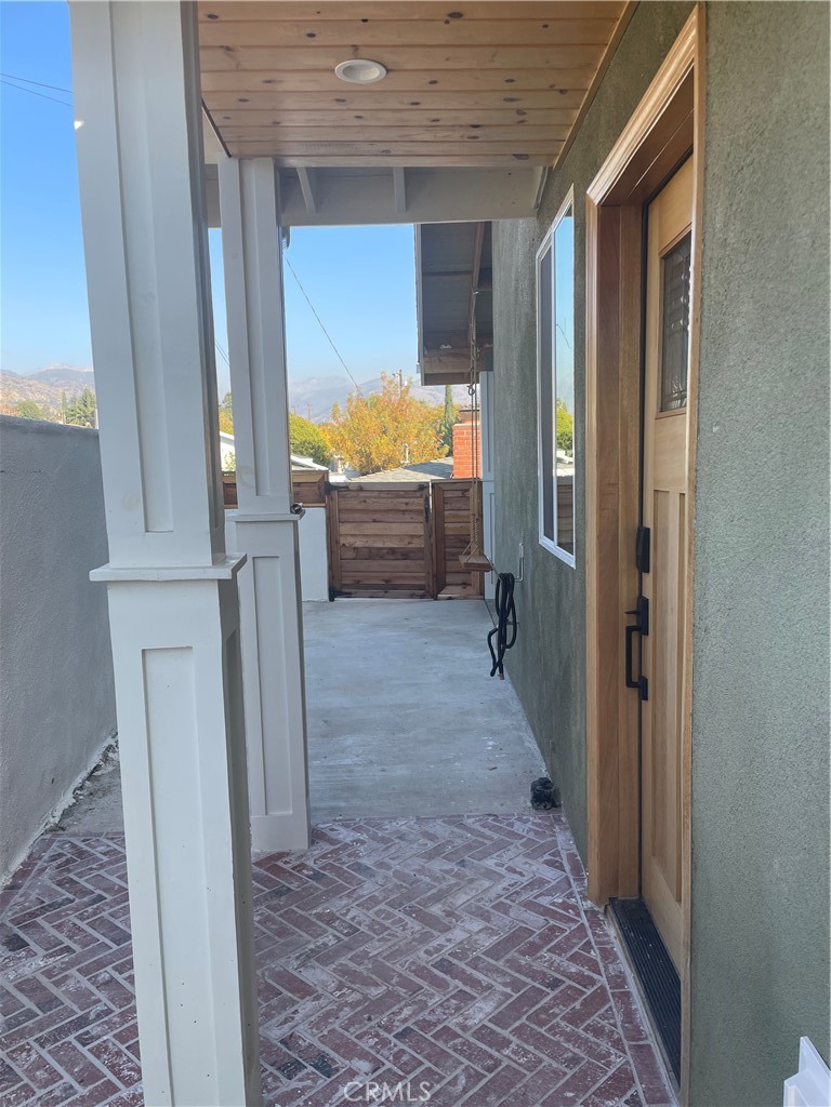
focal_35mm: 26
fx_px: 832
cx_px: 416
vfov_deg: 67.3
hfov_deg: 53.1
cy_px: 554
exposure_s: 1/540
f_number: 1.6
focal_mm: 4.2
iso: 32
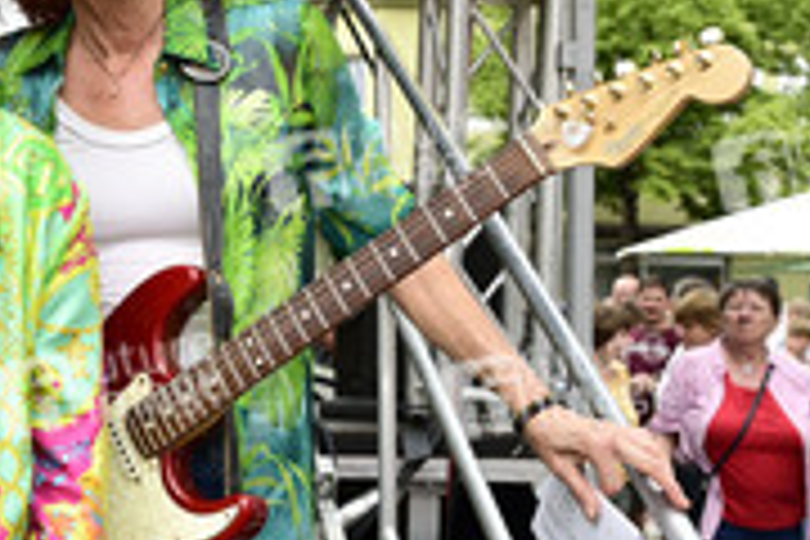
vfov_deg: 22.6
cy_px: 274
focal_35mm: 60
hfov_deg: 30.8
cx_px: -11
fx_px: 1350
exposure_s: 1/200
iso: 160
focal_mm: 24
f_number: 4.5
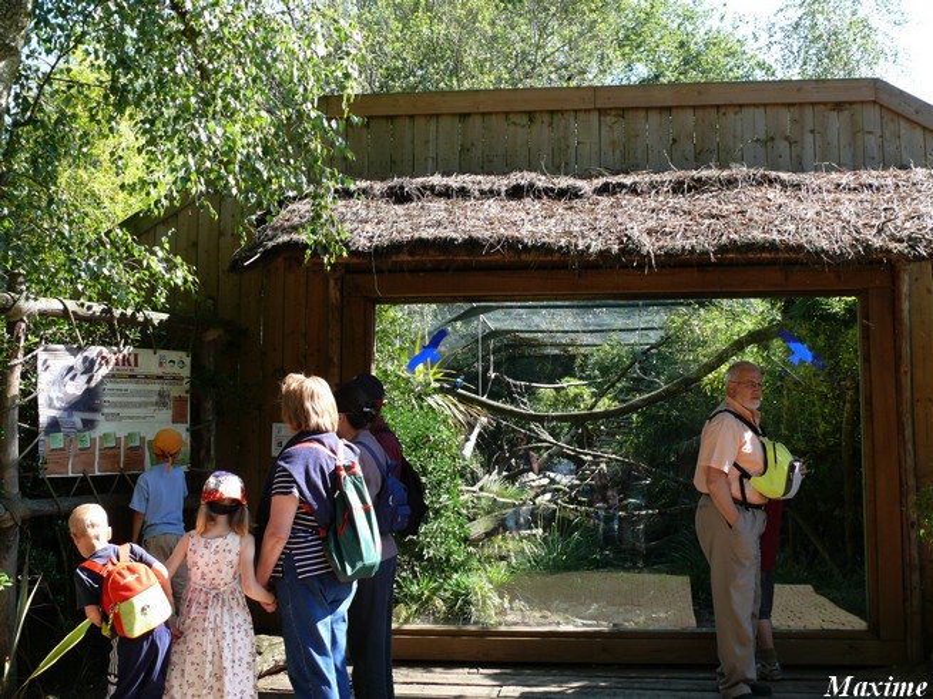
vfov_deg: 35.1
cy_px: 350
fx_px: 1105
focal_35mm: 41
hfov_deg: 45.8
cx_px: 466
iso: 100
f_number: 4
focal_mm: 8.3
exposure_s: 1/160
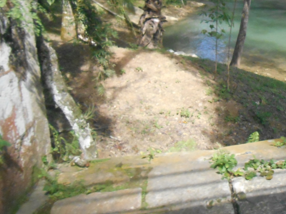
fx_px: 446
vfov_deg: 26.6
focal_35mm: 54
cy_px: 48
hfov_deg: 32.3
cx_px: 295
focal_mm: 4.7
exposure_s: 1/250
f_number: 3.4
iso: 560
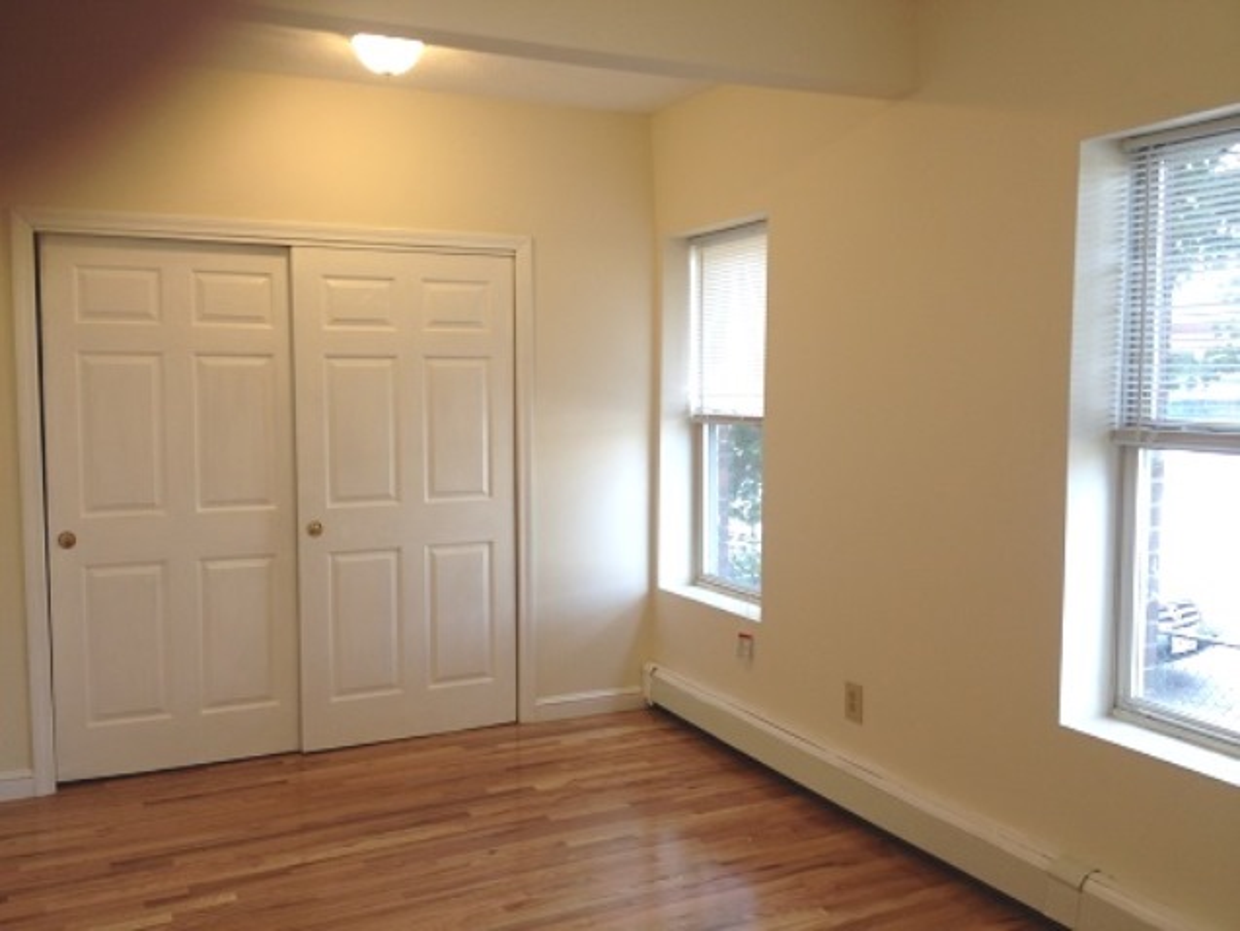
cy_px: 466
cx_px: 620
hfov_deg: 52.6
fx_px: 1254
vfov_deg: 40.7
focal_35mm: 35
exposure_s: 1/24
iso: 64
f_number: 2.4
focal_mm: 4.28
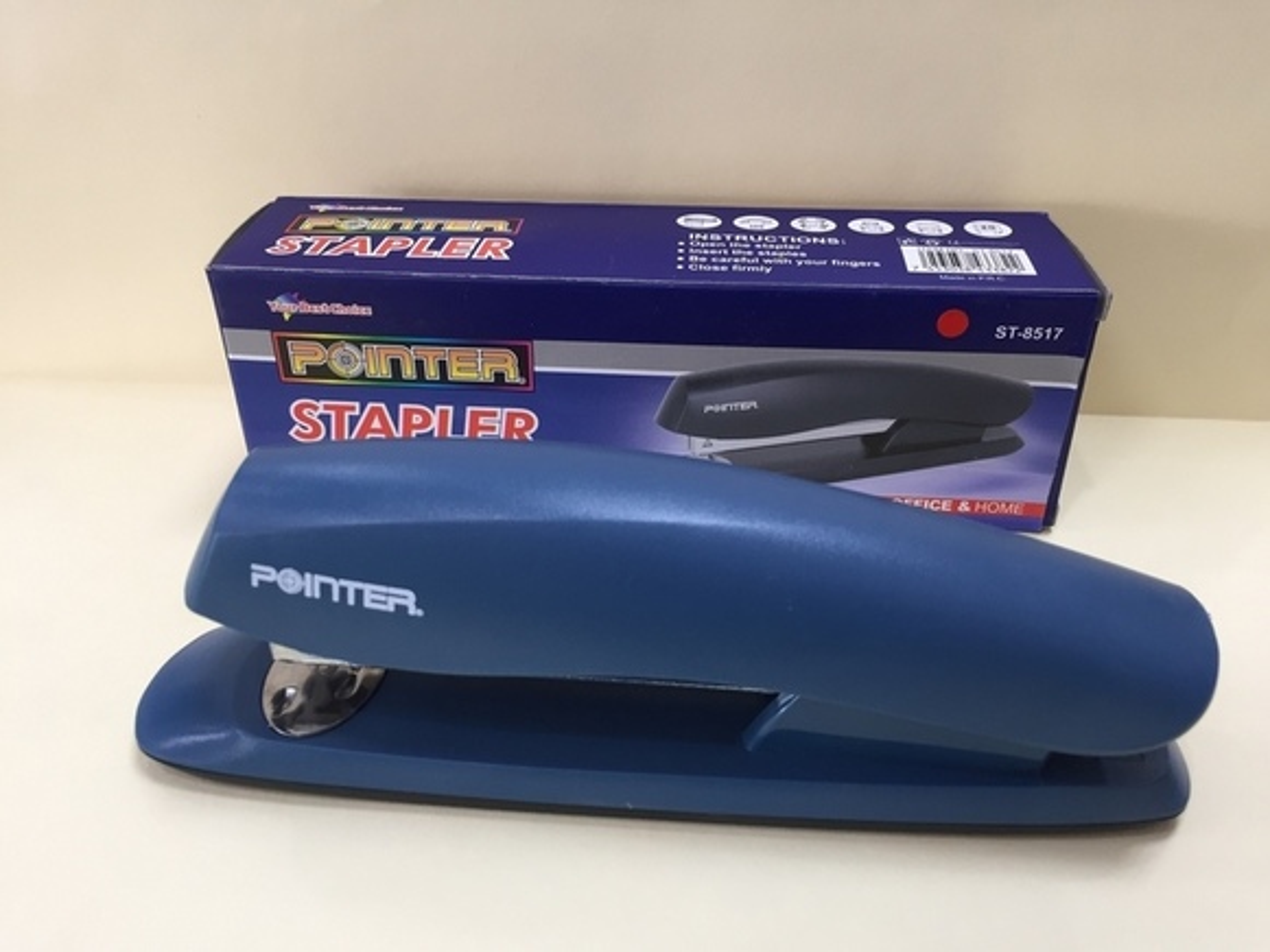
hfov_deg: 61.6
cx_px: 635
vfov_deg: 48.2
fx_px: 1064
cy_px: 476
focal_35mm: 29
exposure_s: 1/30
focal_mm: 4.15
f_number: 2.2
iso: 64
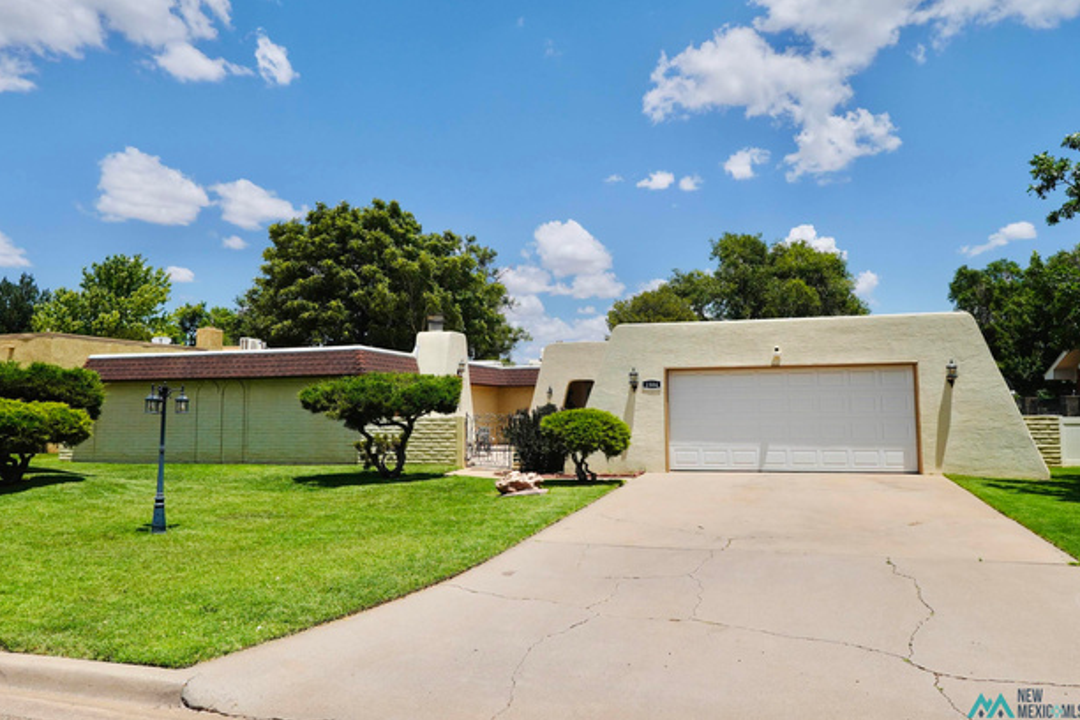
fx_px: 706
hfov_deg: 74.8
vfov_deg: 54.1
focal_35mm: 24
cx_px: 521
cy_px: 349
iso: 100
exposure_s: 1/1000
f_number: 5
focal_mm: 15
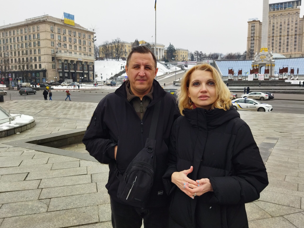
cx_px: 151
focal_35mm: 30
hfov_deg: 60.0
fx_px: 263
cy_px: 107
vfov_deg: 46.8
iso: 99
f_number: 1.79
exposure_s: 1/443
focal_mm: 4.71
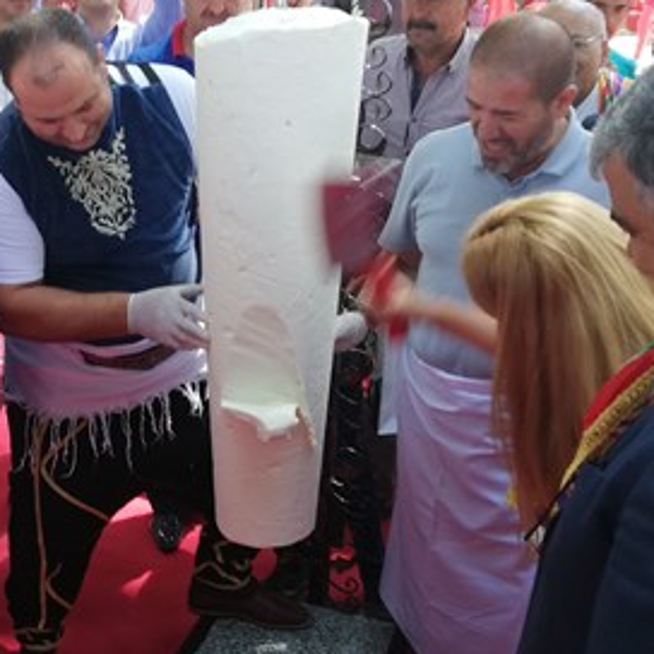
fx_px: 1154
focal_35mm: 54
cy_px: 329
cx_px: 103
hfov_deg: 30.6
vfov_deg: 31.6
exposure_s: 1/50
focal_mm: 3.81
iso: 64
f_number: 2.2
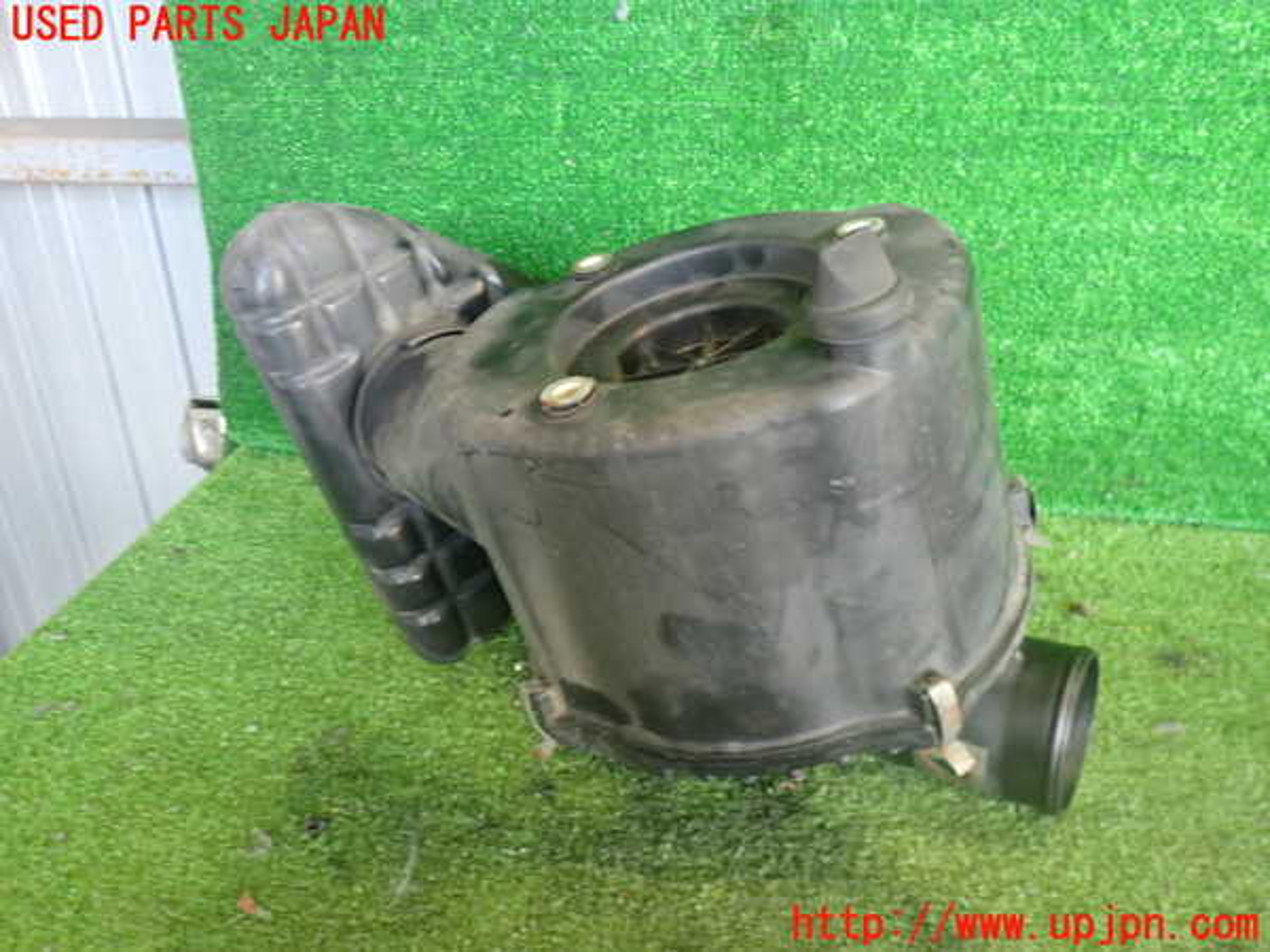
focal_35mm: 30
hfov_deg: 60.0
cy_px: 476
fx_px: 1101
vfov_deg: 46.8
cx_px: 635
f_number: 2.3
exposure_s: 1/30
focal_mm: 5.4
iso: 250
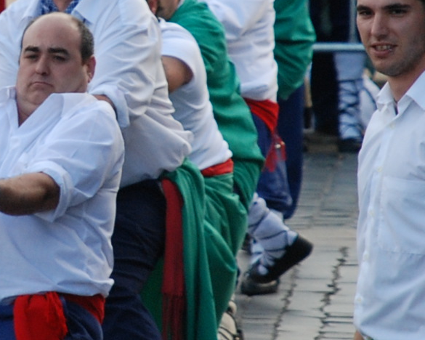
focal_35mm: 942
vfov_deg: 1.6
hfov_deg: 2.1
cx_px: 7
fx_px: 11853
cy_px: 88
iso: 400
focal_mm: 135
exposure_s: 1/100
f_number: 5.6
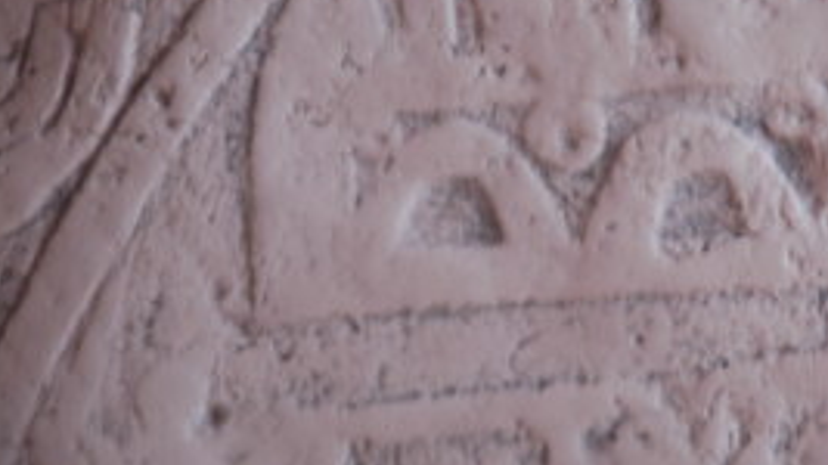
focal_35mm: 181
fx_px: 3973
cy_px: 34
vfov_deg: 6.7
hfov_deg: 11.9
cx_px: 667
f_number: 4.5
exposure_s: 1/4
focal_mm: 70
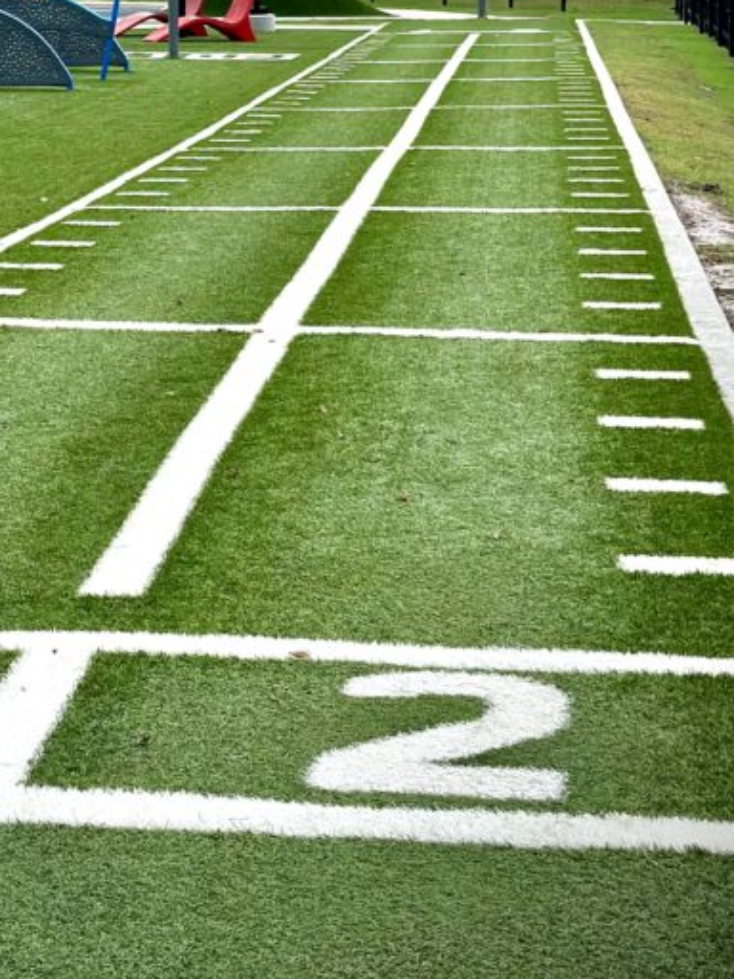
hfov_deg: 15.2
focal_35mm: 96
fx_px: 2714
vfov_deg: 20.1
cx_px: 32
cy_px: 130
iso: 80
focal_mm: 6.86
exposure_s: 1/1815
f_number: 1.78
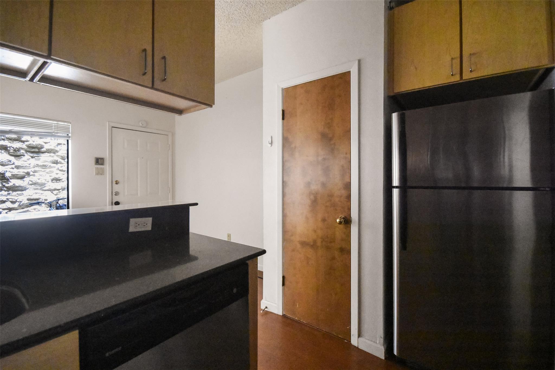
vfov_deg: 77.3
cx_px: 278
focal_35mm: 15
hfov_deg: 100.4
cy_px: 185
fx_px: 231
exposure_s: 1/15
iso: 16000
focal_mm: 10
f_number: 8
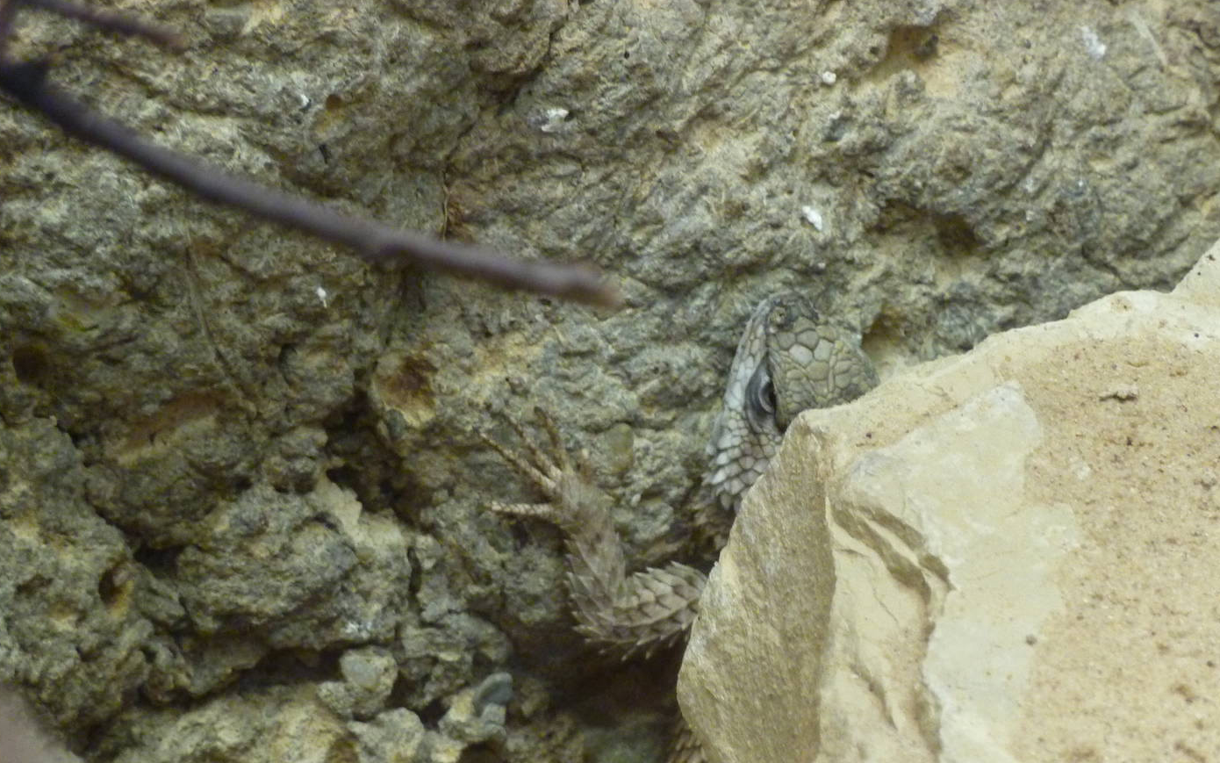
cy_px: 482
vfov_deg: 3.6
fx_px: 12170
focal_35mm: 366
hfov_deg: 5.7
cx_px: 675
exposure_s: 1/30
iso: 400
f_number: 4.9
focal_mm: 49.2
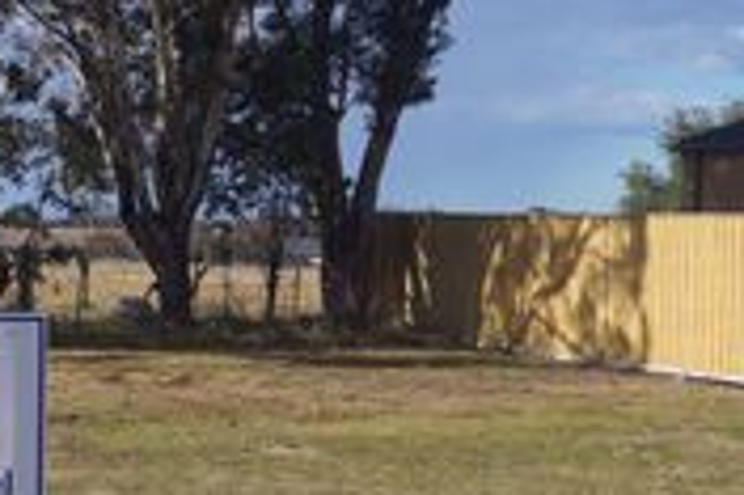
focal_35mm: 112
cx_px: -17
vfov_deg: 12.2
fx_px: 2312
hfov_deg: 17.8
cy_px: 379
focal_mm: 28
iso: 100
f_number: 5.6
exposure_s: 1/640
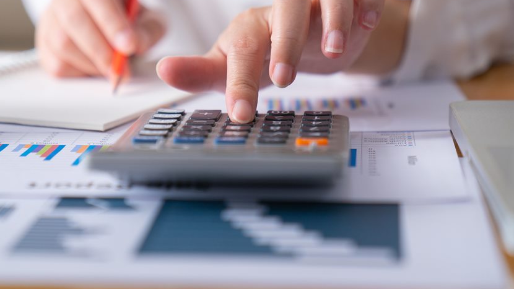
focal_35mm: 105
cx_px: 254
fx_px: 1431
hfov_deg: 20.4
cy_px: 58
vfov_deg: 11.5
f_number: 2.8
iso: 250
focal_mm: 70
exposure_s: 1/80
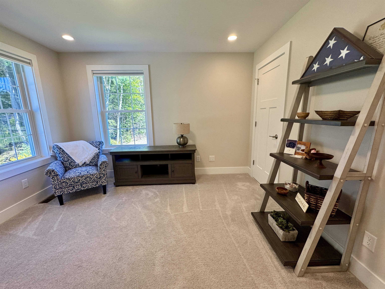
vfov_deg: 85.7
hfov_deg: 102.1
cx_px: 192
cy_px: 144
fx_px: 156
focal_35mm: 14
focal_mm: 2.22
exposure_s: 1/120
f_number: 2.2
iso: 160
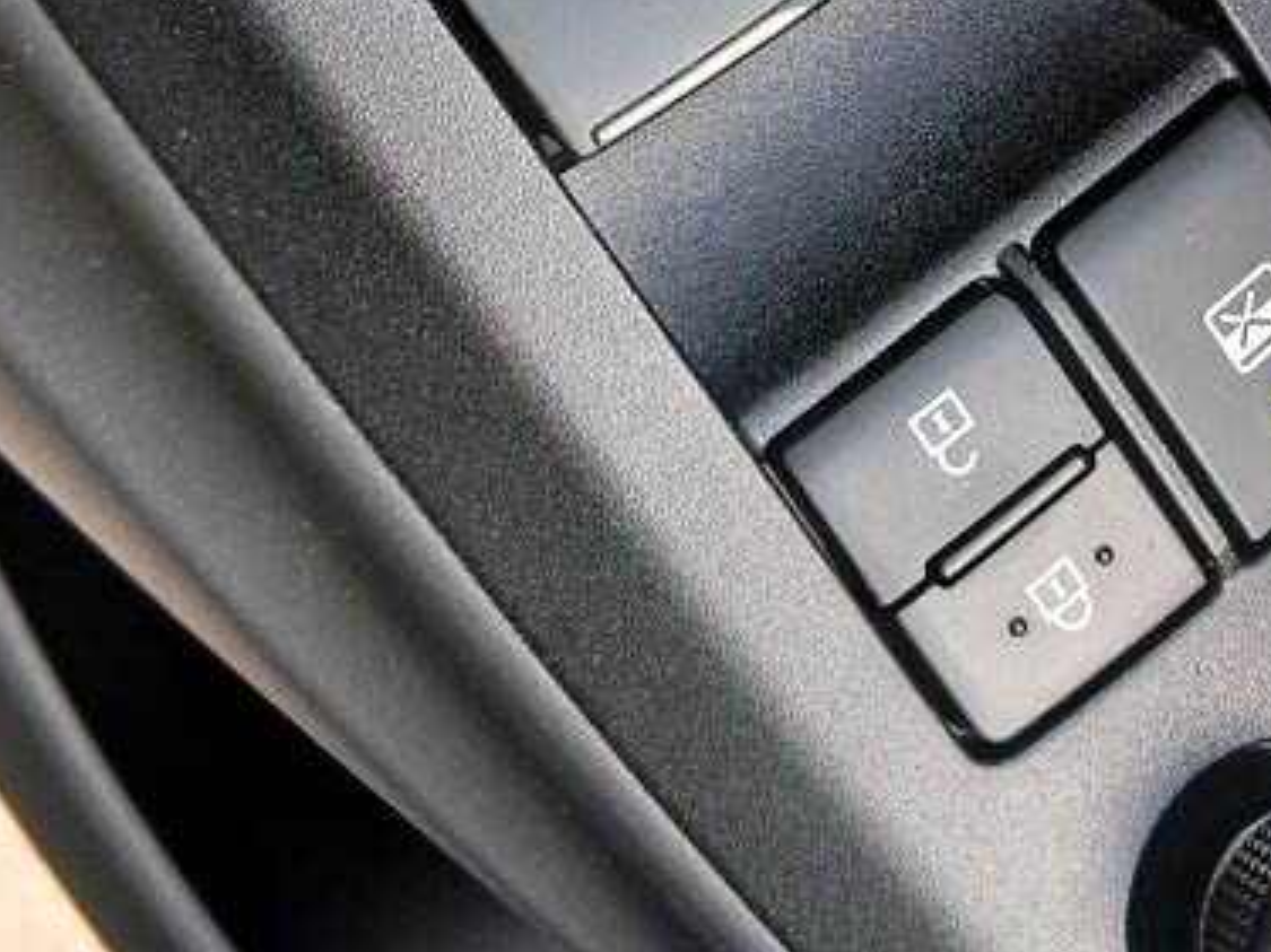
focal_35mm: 71
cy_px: -129
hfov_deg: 27.2
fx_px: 2606
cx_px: 888
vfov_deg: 19.7
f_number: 1.8
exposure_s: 1/60
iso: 200
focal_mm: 3.98
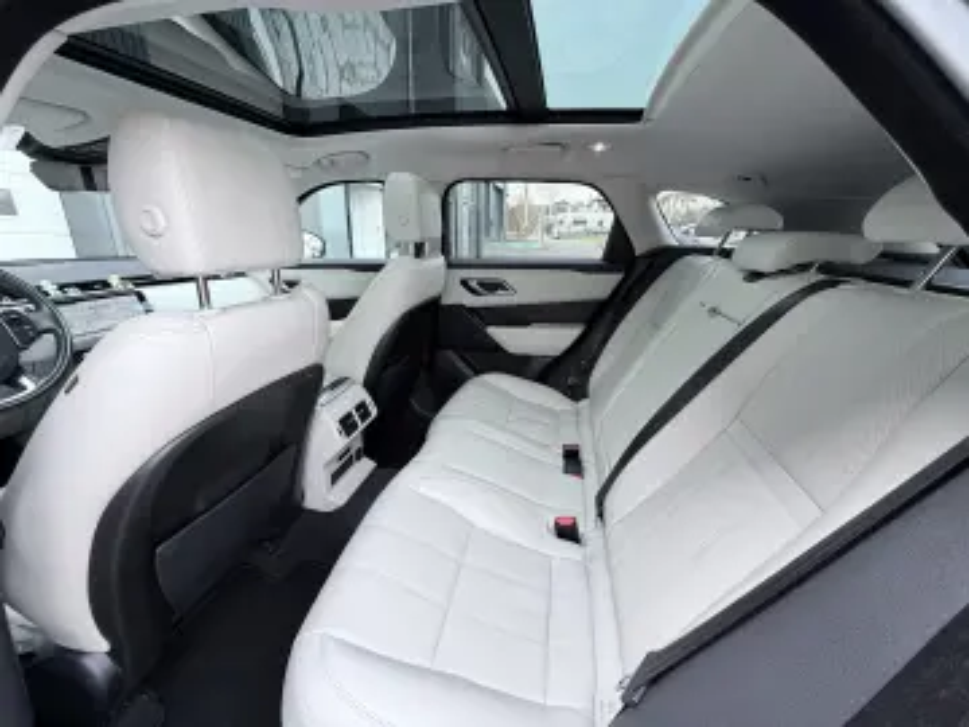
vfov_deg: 85.7
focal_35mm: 14
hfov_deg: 102.1
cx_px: 484
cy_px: 364
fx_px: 392
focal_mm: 2.22
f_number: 2.2
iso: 80
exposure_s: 1/121
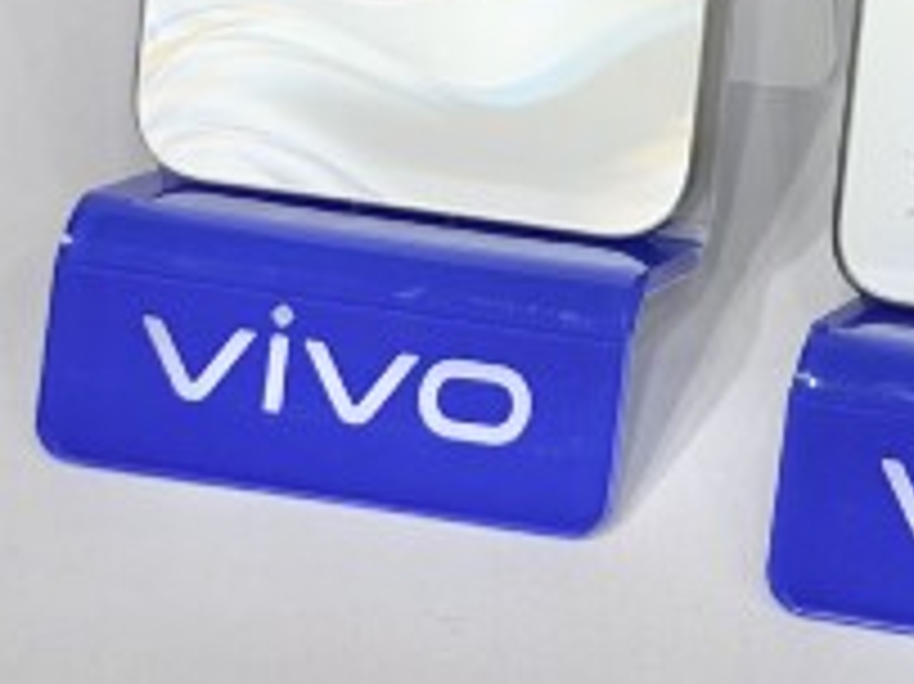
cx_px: 955
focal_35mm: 170
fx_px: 4486
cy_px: -292
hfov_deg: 11.5
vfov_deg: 8.6
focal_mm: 6.76
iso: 64
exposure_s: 1/534
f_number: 1.78
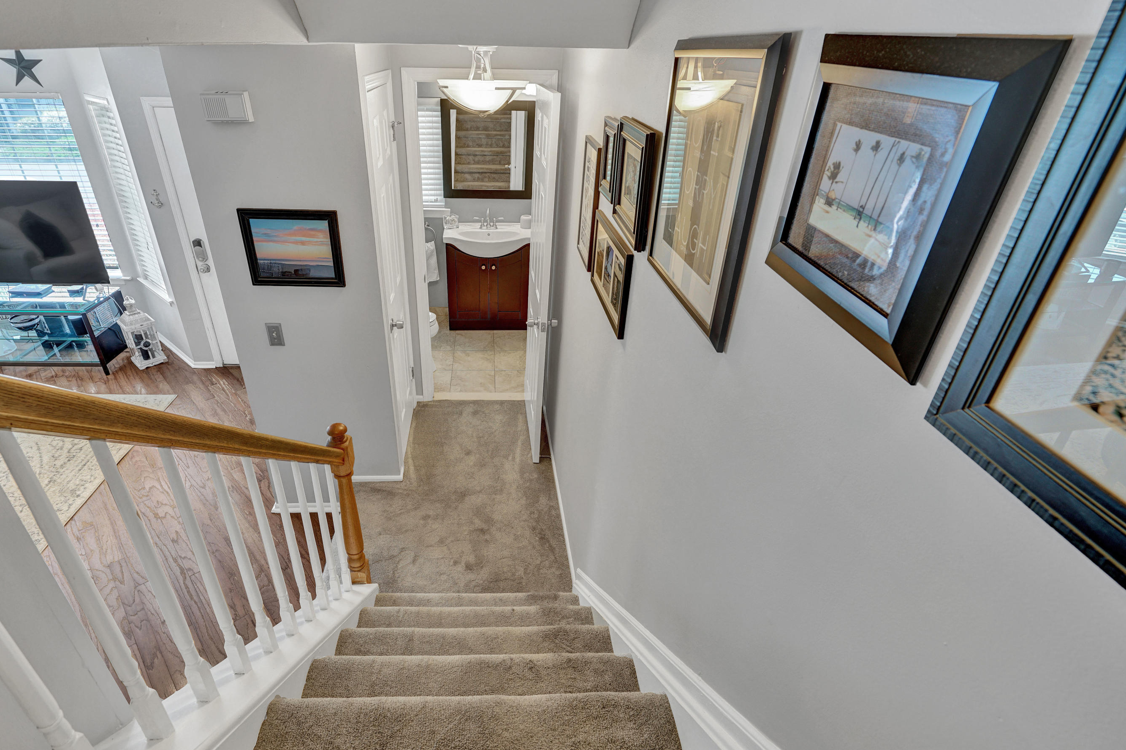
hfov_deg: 89.7
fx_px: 563
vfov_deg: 67.4
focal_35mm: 18
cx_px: 508
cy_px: 381
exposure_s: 1/5
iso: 200
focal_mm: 16
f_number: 8
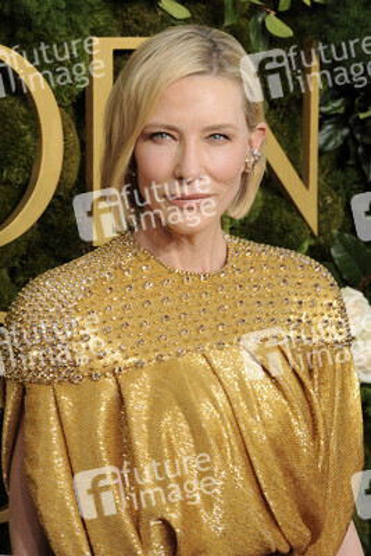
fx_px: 3089
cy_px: 278
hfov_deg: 6.9
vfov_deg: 10.3
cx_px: 186
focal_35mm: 200
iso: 800
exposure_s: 1/250
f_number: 10
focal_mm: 200
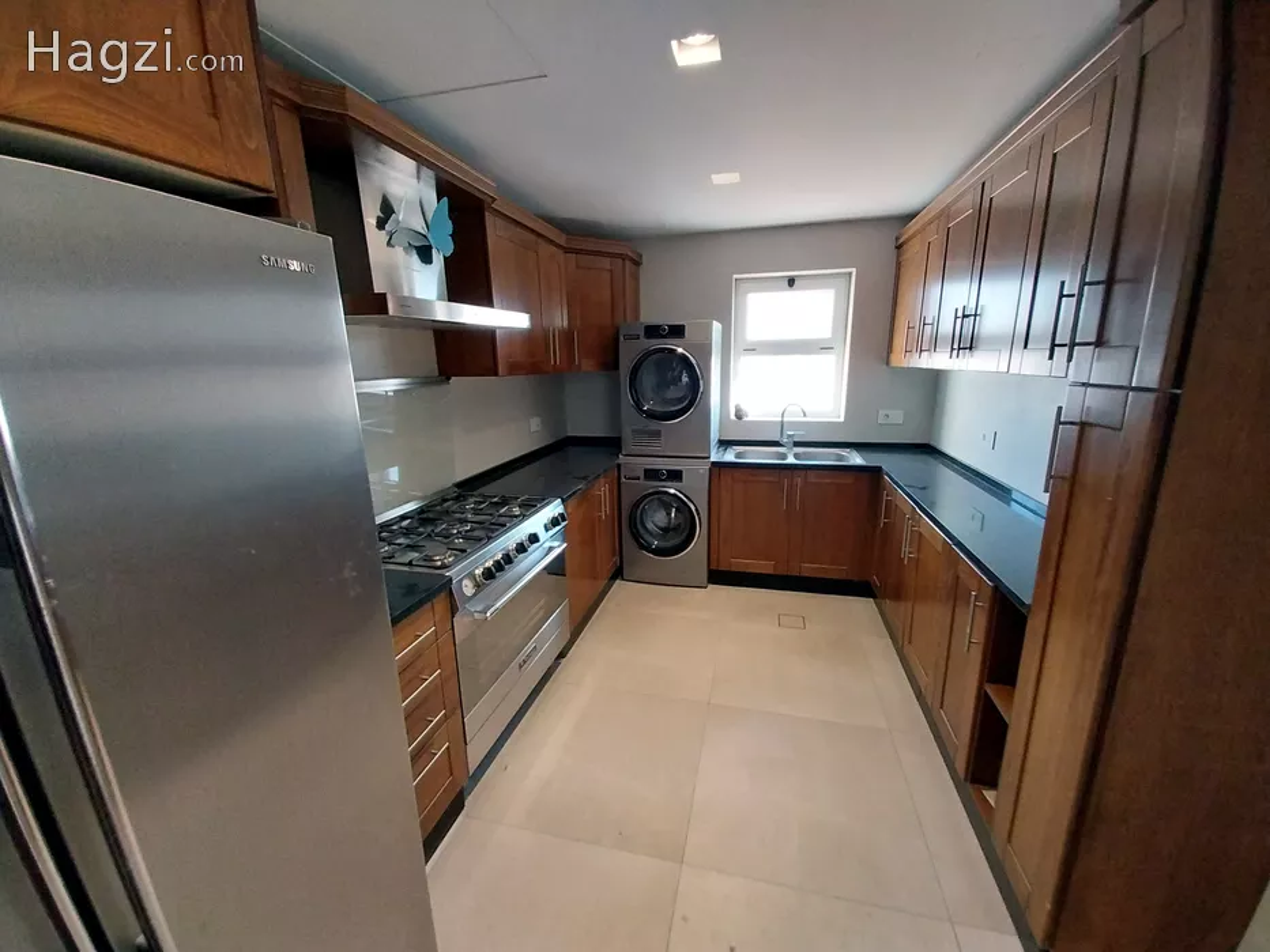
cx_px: 635
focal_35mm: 13
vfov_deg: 89.9
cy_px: 476
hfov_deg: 106.2
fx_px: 477
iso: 125
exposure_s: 1/50
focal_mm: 1.3
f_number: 2.2
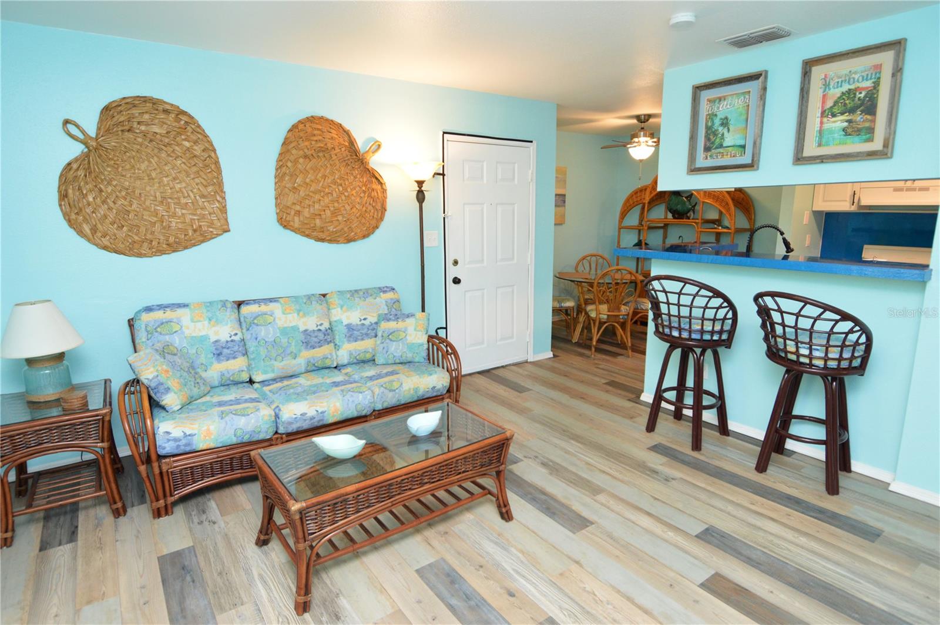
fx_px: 469
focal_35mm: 18
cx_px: 470
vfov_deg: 67.3
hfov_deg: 90.1
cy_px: 312
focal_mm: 12
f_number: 4
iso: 1000
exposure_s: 1/60
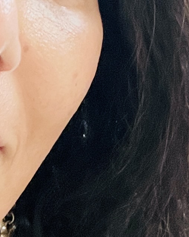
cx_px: -114
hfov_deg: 10.3
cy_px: 262
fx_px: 1007
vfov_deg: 13.1
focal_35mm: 144
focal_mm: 2.71
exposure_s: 1/40
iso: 400
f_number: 2.2
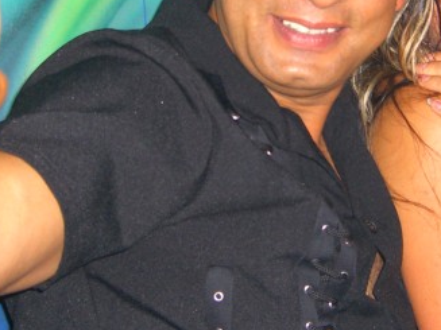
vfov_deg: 15.9
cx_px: 326
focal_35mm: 93
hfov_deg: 20.9
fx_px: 1184
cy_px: 133
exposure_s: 1/60
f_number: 2.8
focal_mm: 7.9
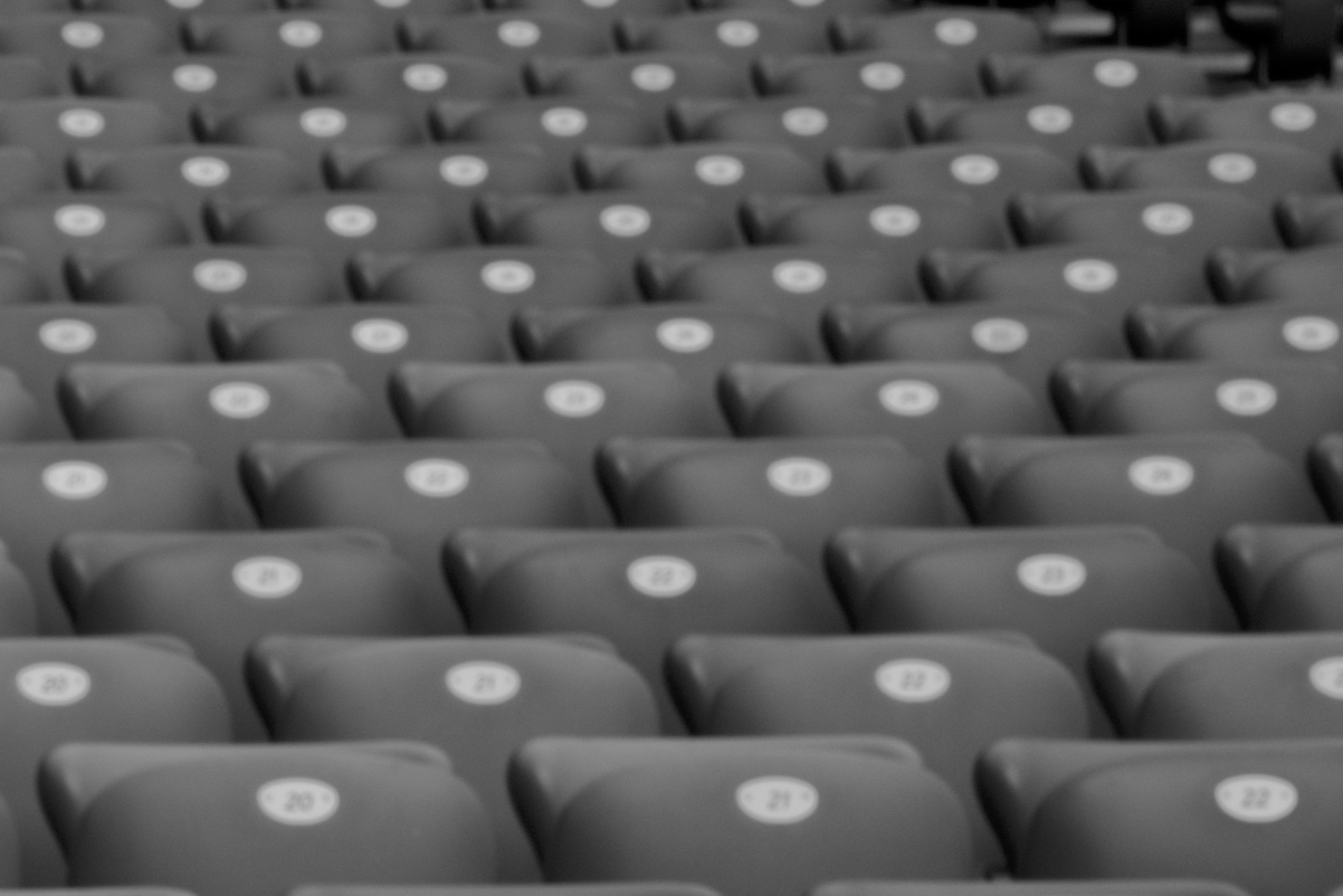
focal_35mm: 195
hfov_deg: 9.2
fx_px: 7276
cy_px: 2357
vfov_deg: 6.6
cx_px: -2134
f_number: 7.1
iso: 200
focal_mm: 28
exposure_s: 1/125
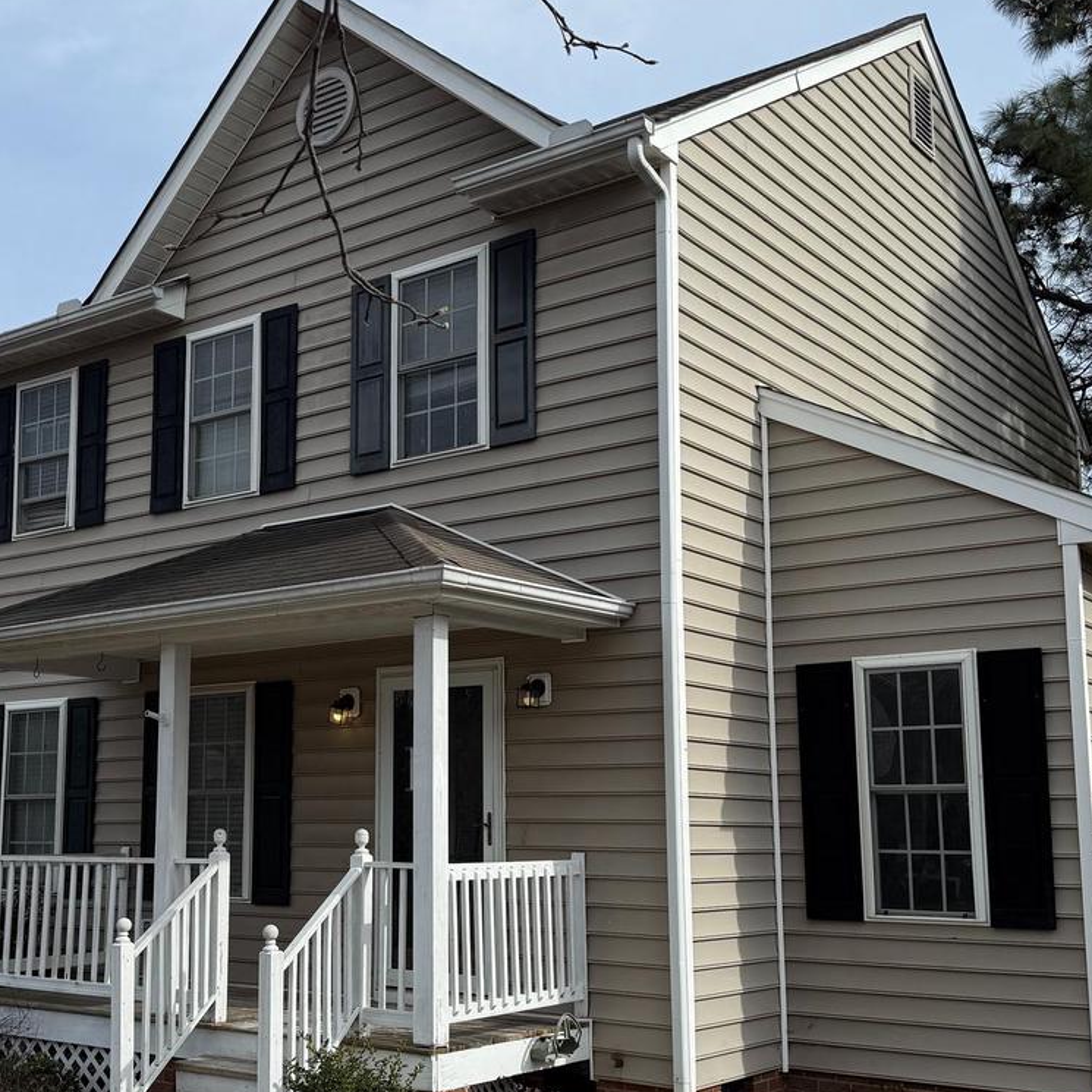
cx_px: 374
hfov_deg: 40.5
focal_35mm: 41
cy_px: 633
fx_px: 1463
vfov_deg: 40.8
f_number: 1.78
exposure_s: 1/5319
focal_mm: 6.76
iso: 80
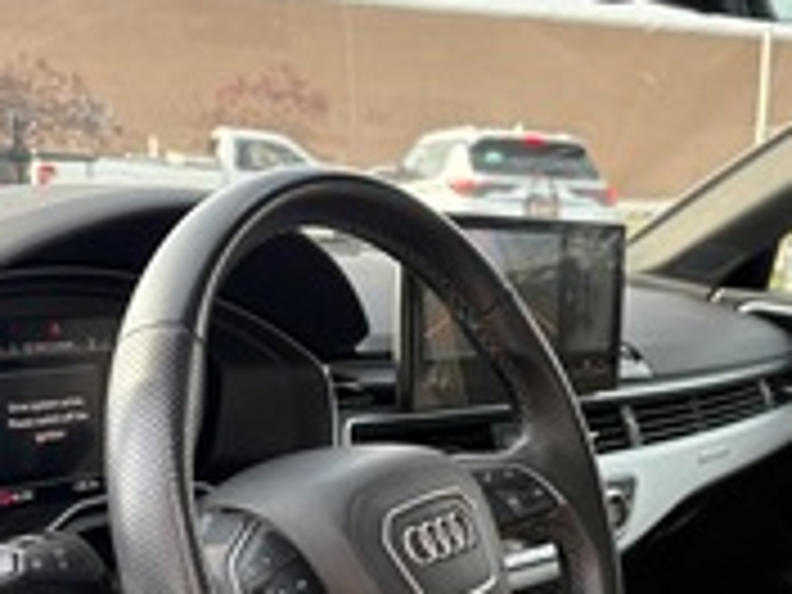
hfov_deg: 30.8
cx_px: 572
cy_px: 637
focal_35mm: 62
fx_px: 1419
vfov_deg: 22.4
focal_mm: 5.96
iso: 50
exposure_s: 1/269
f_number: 1.6
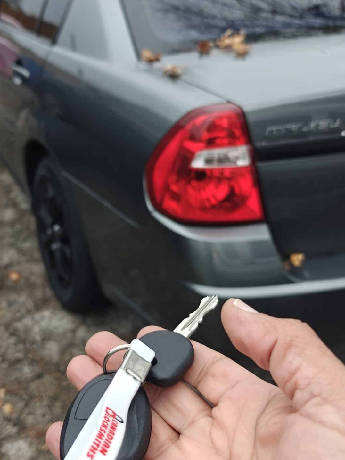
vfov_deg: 45.7
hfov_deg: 34.8
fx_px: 545
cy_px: 207
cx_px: 117
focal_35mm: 41
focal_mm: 6.06
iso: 50
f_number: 1.6
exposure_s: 1/205
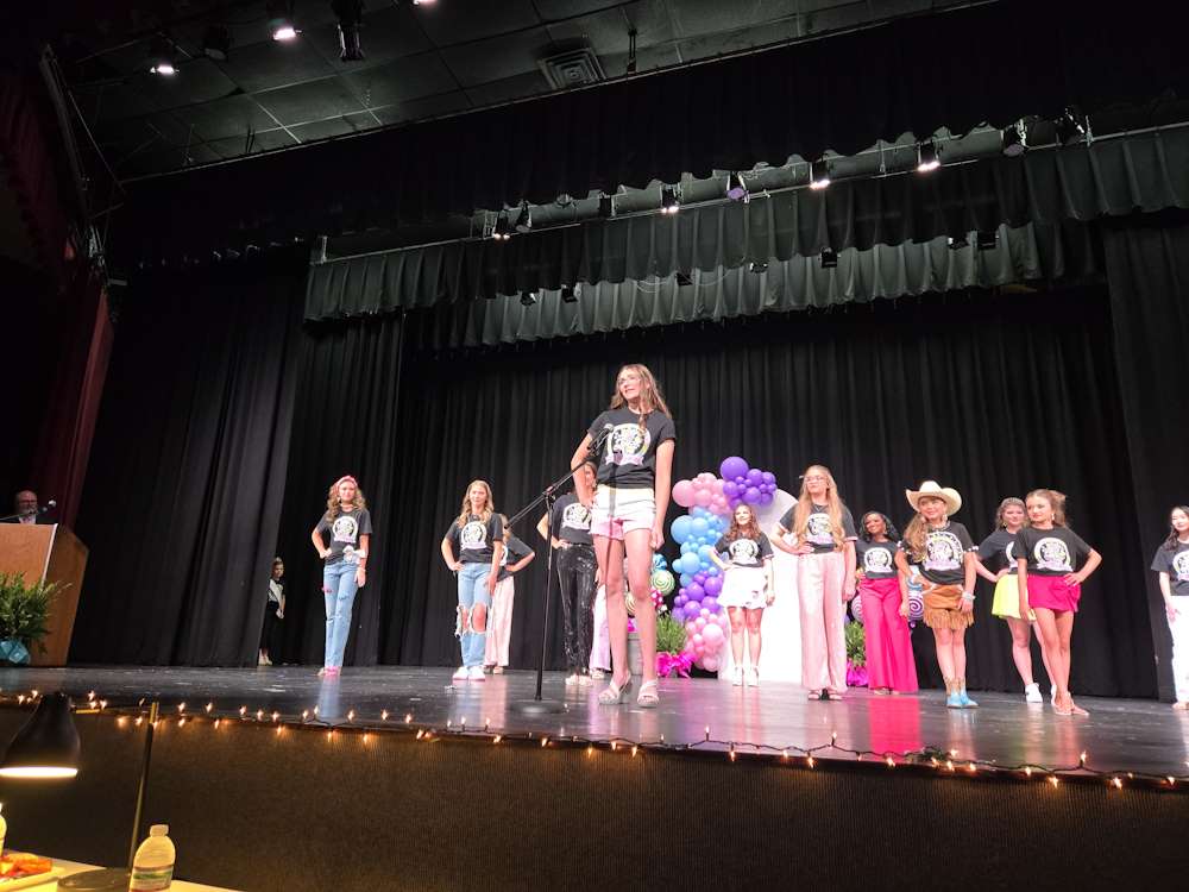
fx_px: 790
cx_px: 594
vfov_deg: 58.9
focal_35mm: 23
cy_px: 446
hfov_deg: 73.9
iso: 125
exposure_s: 1/53
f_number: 1.8
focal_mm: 5.4
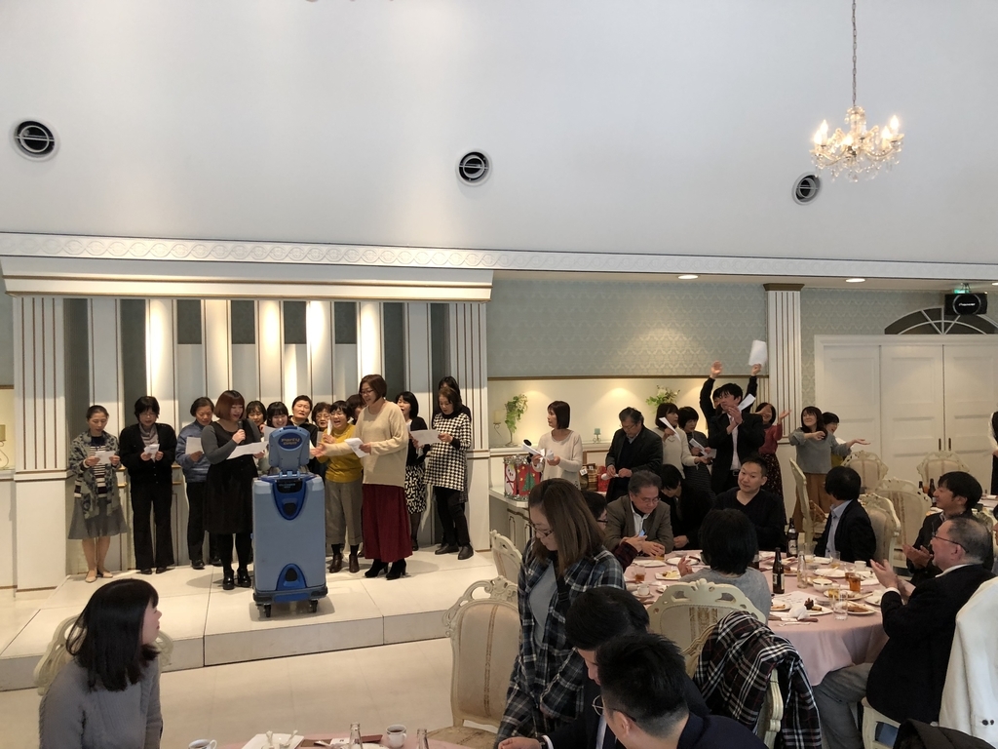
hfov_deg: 63.4
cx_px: 499
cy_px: 374
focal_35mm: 28
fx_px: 807
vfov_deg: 49.7
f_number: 1.8
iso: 40
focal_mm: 4
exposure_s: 1/20
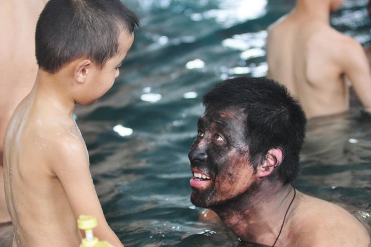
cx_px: 186
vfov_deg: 10.6
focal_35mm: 129
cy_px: 124
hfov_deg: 15.9
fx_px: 1328
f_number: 2.8
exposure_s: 1/250
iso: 1250
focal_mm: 86
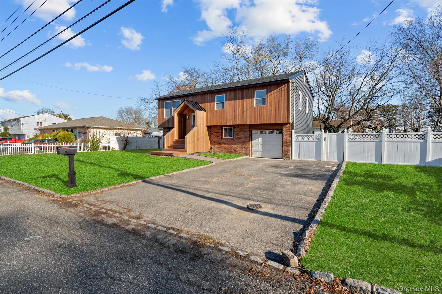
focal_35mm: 17
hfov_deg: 93.3
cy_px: 147
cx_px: 221
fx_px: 209
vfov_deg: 70.4
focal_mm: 17
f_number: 8
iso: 250
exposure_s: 1/400
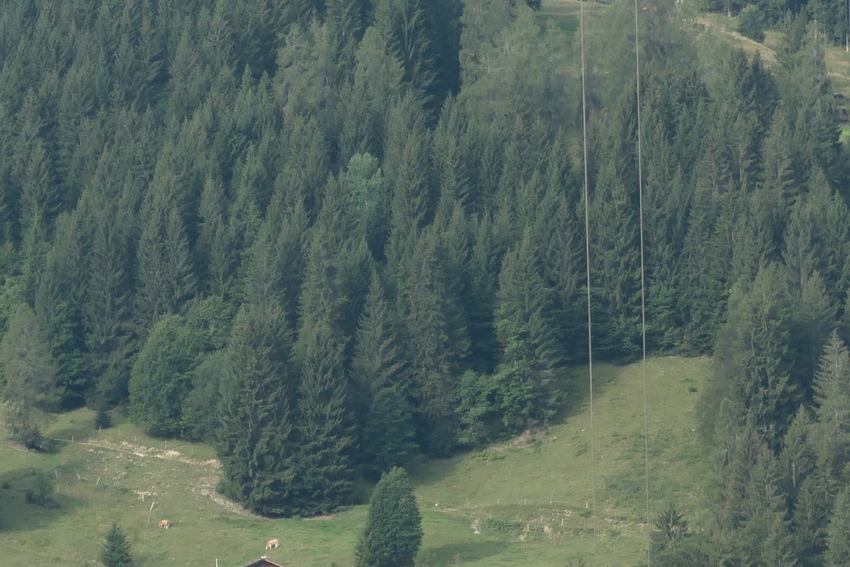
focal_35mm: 299
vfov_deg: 4.6
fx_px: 7060
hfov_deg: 6.8
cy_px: 249
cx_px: -135
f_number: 5.5
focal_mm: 42.4
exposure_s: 1/320
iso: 200
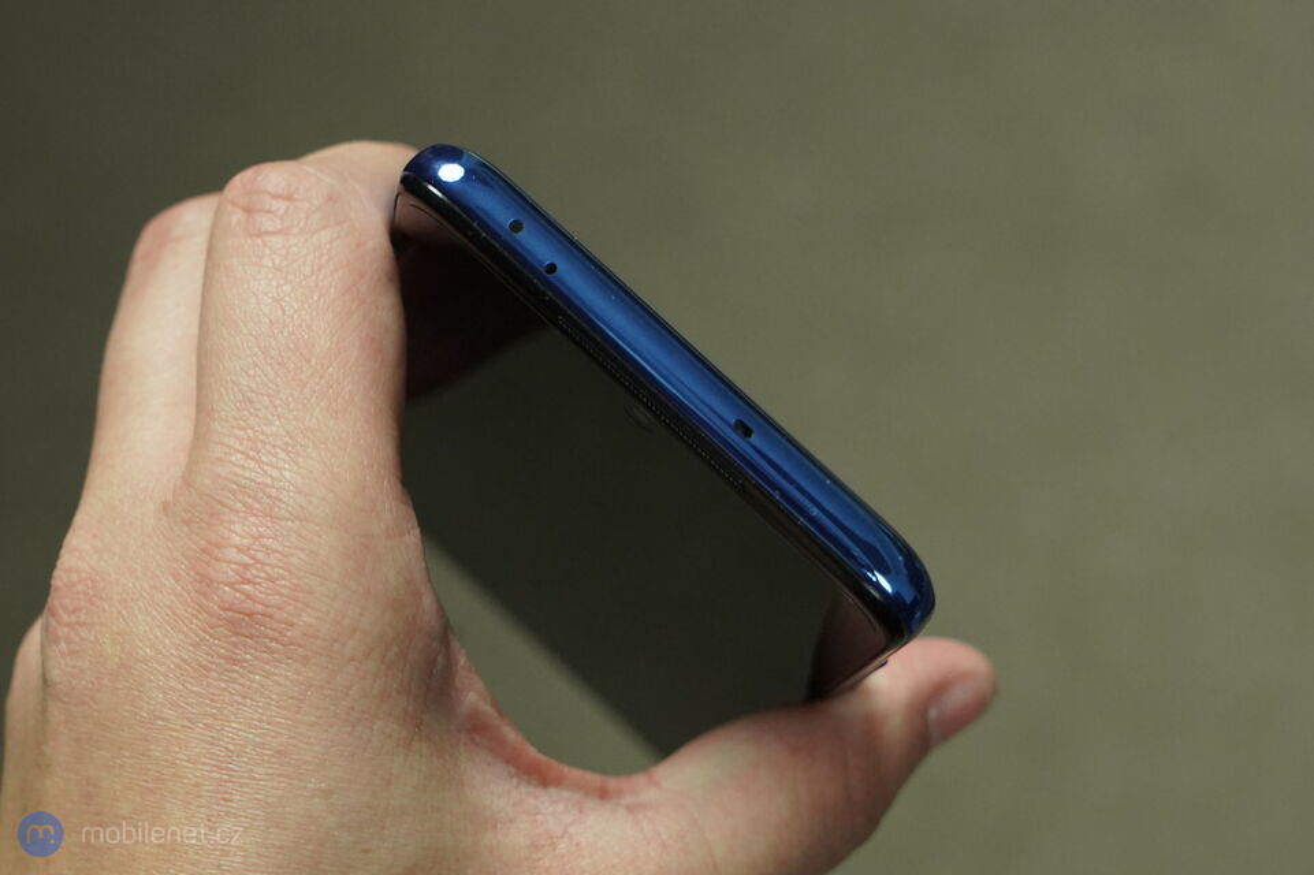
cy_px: 438
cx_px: 657
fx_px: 2007
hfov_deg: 36.3
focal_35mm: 55
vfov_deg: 24.6
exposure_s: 1/250
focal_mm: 55
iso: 4000
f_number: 6.3
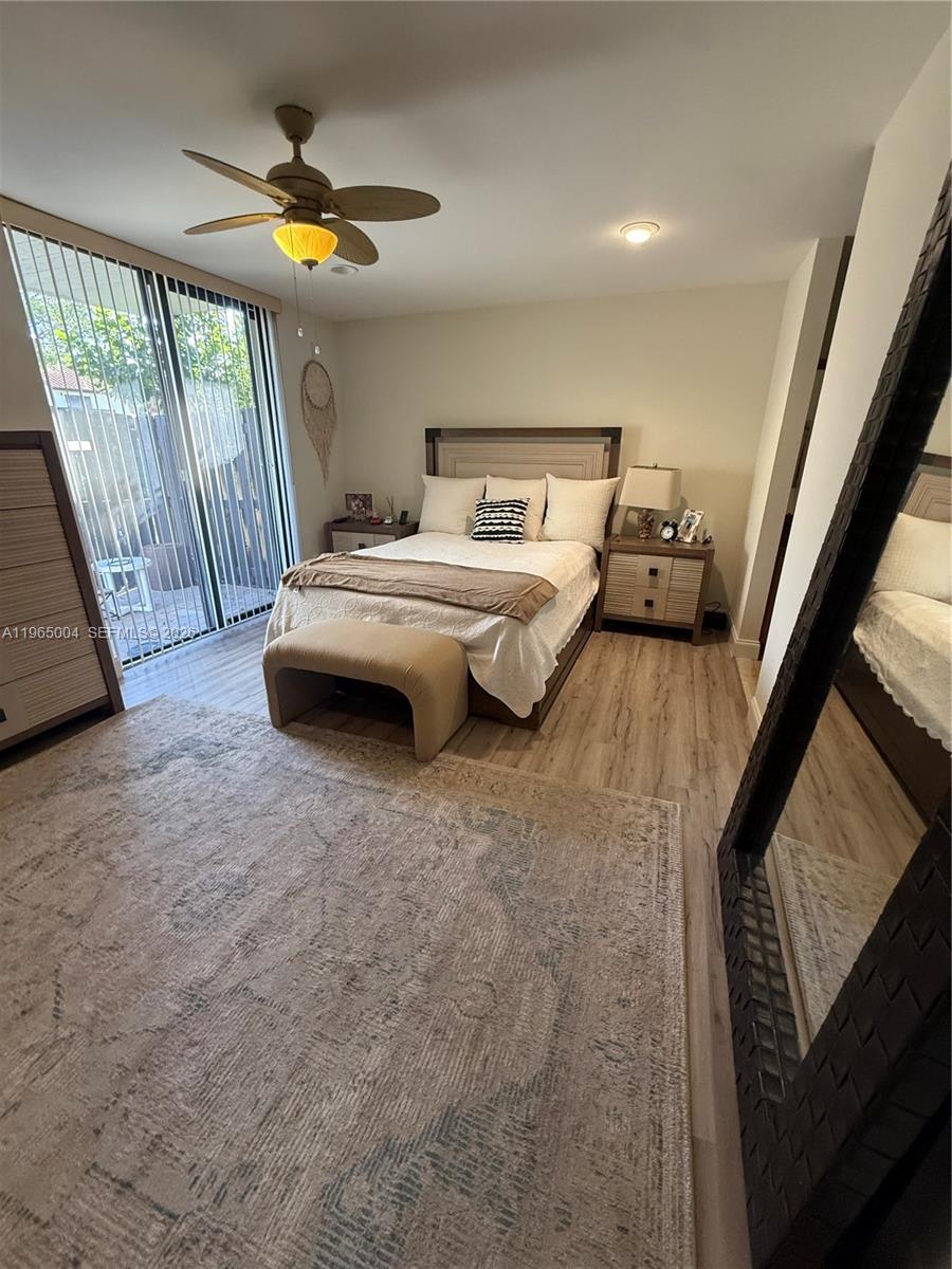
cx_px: 476
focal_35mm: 14
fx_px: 513
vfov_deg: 102.1
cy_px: 634
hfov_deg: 85.7
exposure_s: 1/60
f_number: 2.2
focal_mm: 2.22
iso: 320
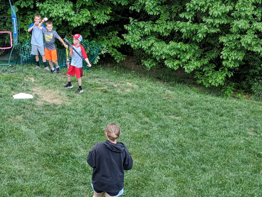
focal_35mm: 79
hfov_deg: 24.4
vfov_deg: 18.7
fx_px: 598
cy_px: 103
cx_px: 63
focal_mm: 4.44
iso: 106
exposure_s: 1/125
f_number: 1.8
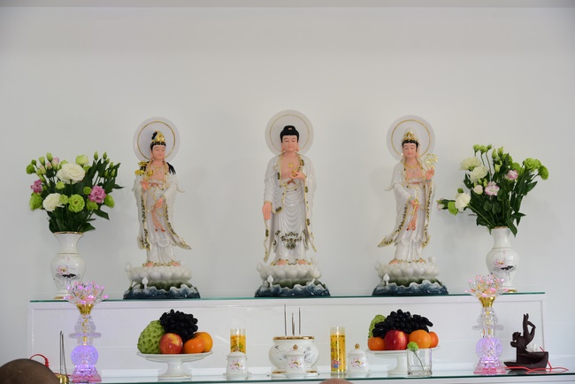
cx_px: 288
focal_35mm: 65
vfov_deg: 20.9
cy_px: 192
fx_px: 1039
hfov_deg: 30.9
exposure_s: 1/80
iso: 400
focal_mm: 65
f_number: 5
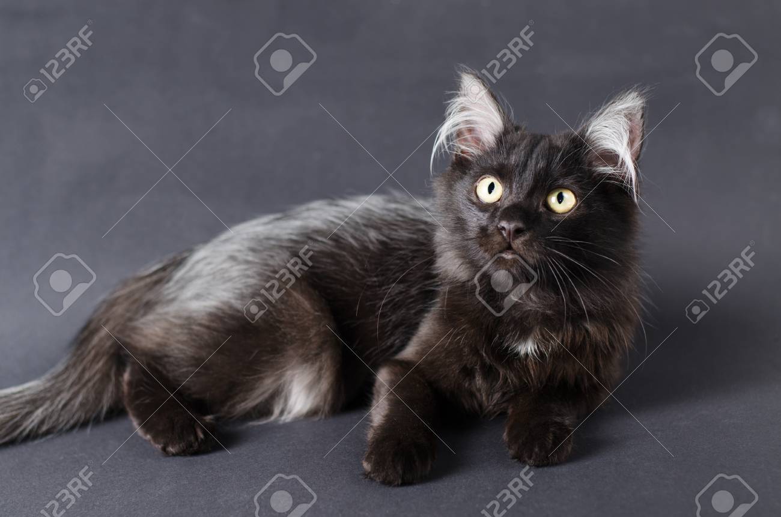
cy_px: 258
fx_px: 1624
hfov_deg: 27.0
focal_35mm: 75
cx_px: 390
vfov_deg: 18.1
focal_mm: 50
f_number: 3.2
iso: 100
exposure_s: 1/160
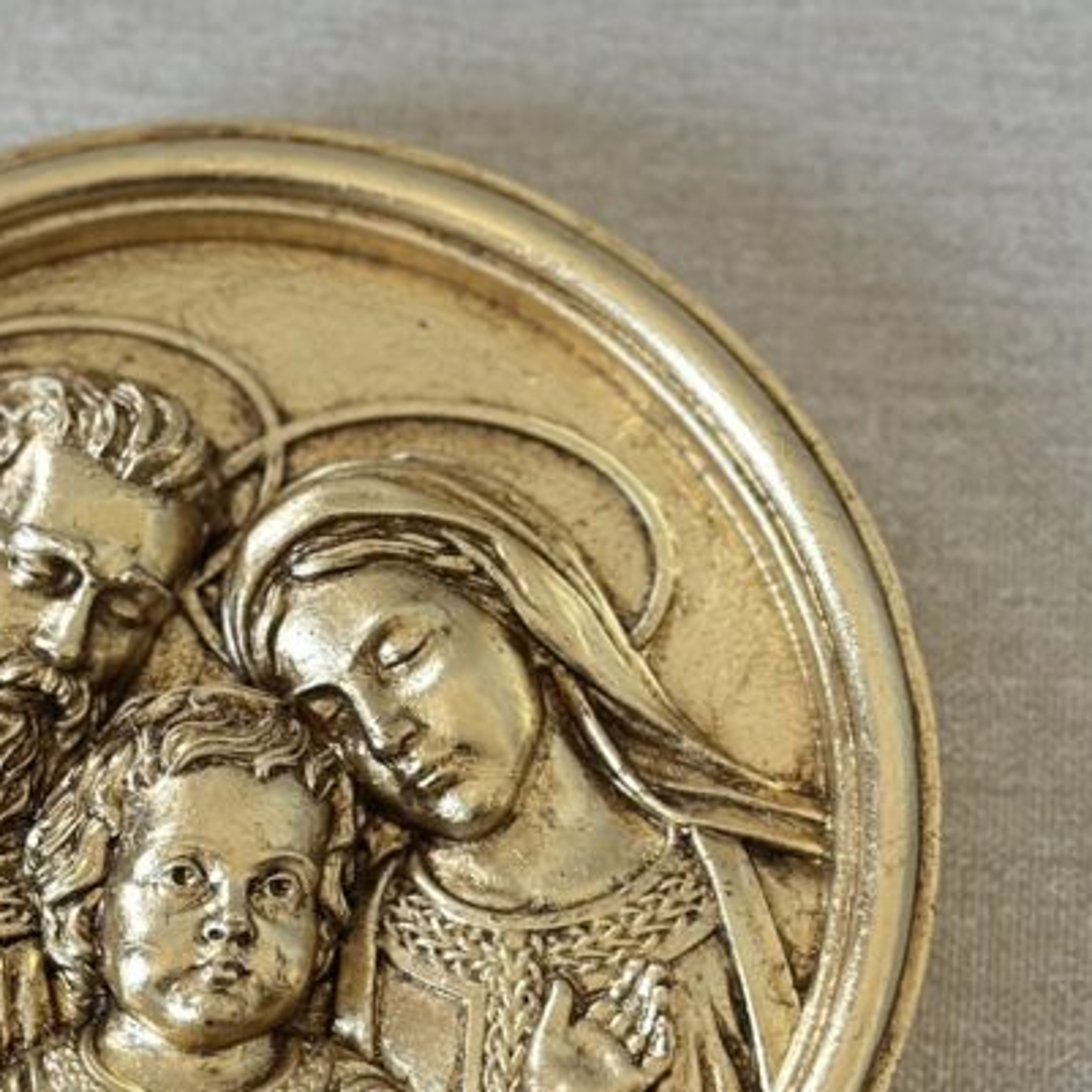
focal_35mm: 113
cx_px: 291
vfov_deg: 15.4
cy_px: 734
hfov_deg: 15.4
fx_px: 4033
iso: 320
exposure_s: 1/60
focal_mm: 6.86
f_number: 1.78
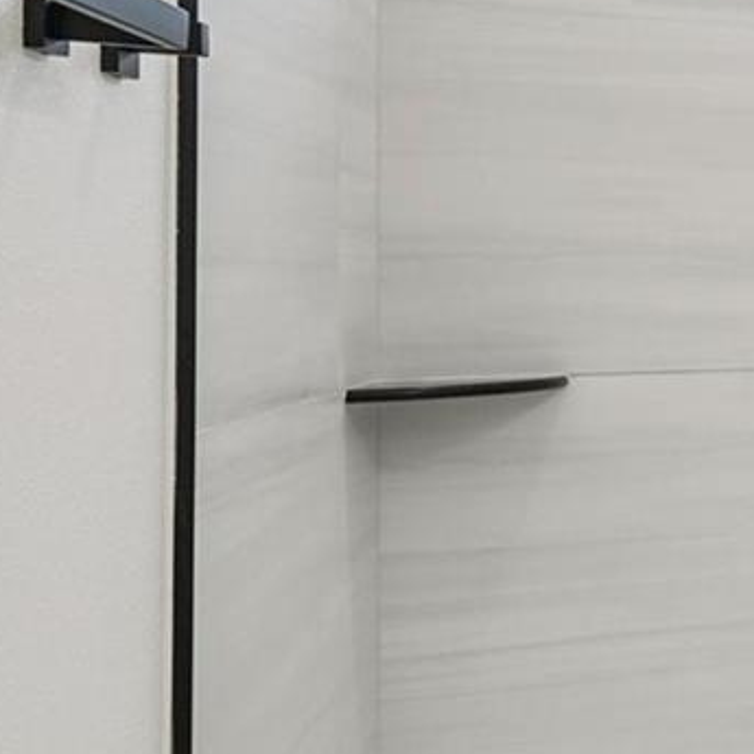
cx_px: 1663
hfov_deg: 16.6
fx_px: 1553
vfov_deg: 27.2
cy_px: 258
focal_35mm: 63
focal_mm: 16
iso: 400
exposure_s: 1/50
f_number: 8
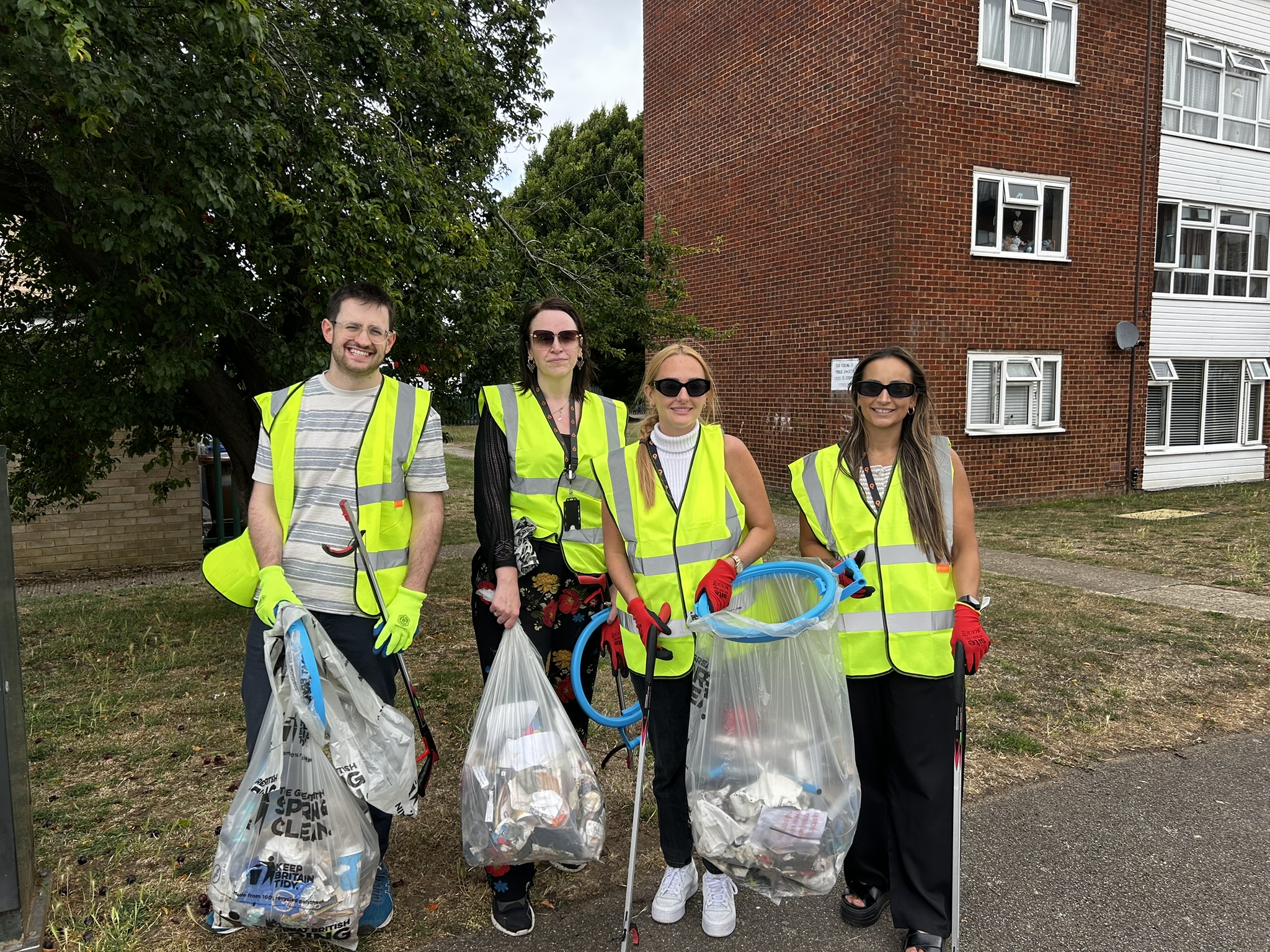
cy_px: 476
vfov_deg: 53.1
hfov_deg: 67.3
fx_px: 954
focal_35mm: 26
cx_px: 635
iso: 50
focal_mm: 5.7
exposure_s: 1/917
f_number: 1.5
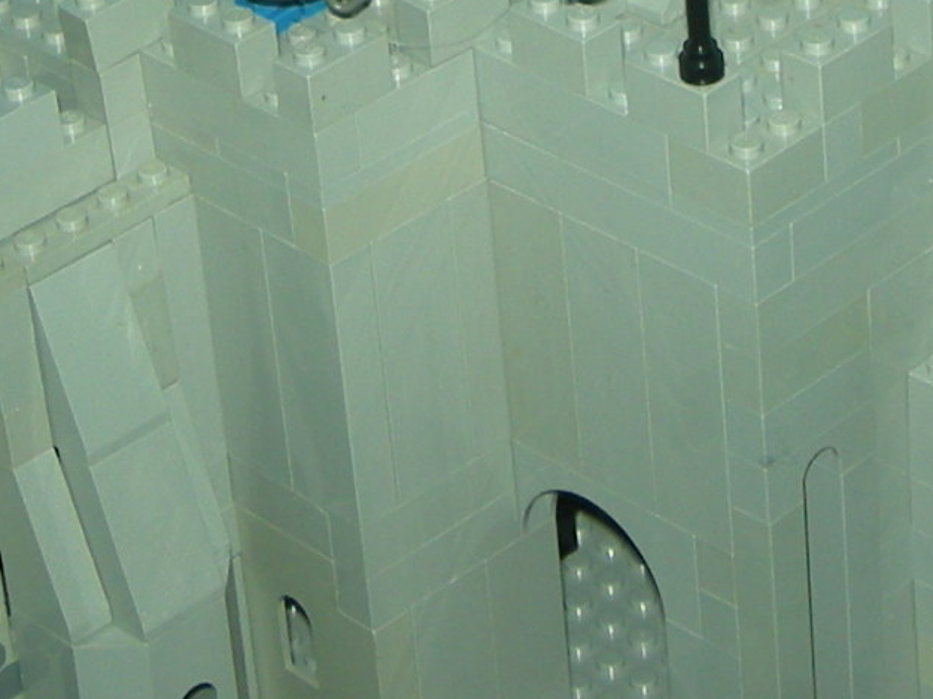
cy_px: -620
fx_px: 3907
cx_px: 616
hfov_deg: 13.6
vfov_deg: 9.6
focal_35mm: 145
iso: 50
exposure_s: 1/60
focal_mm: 5.7
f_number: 2.8
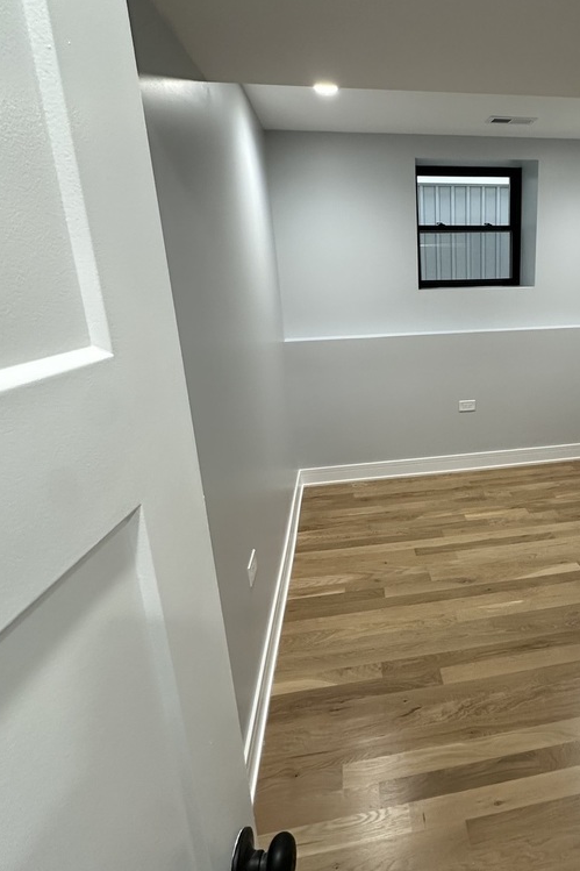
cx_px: 439
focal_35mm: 21
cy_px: 401
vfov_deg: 81.1
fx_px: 508
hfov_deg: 56.4
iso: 160
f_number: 2.2
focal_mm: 2.22
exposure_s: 1/60
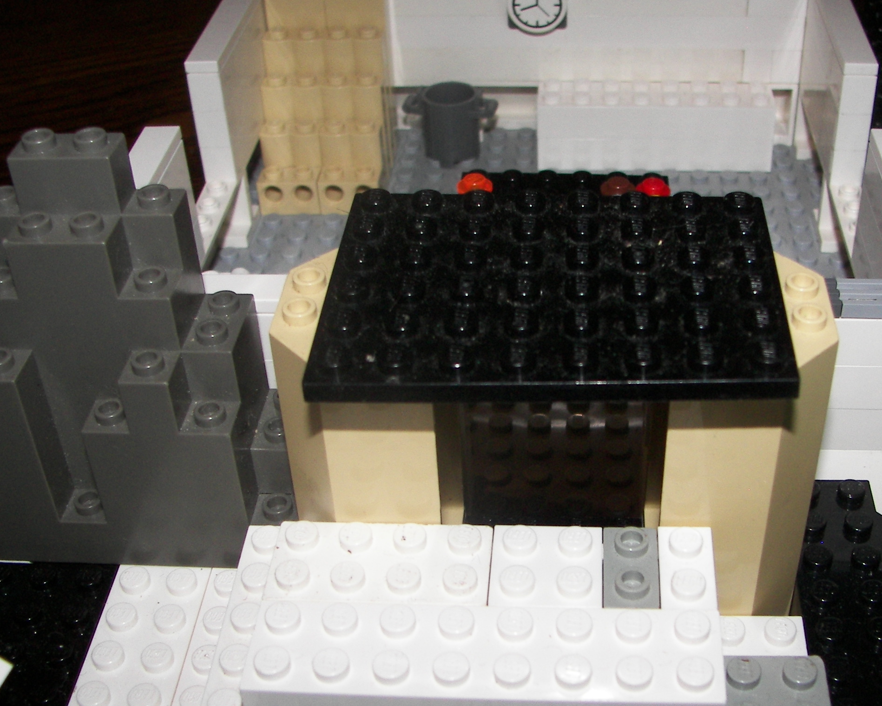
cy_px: 356
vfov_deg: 31.4
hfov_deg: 38.6
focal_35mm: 48
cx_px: 543
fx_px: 1253
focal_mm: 6
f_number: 2.8
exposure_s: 1/30
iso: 100
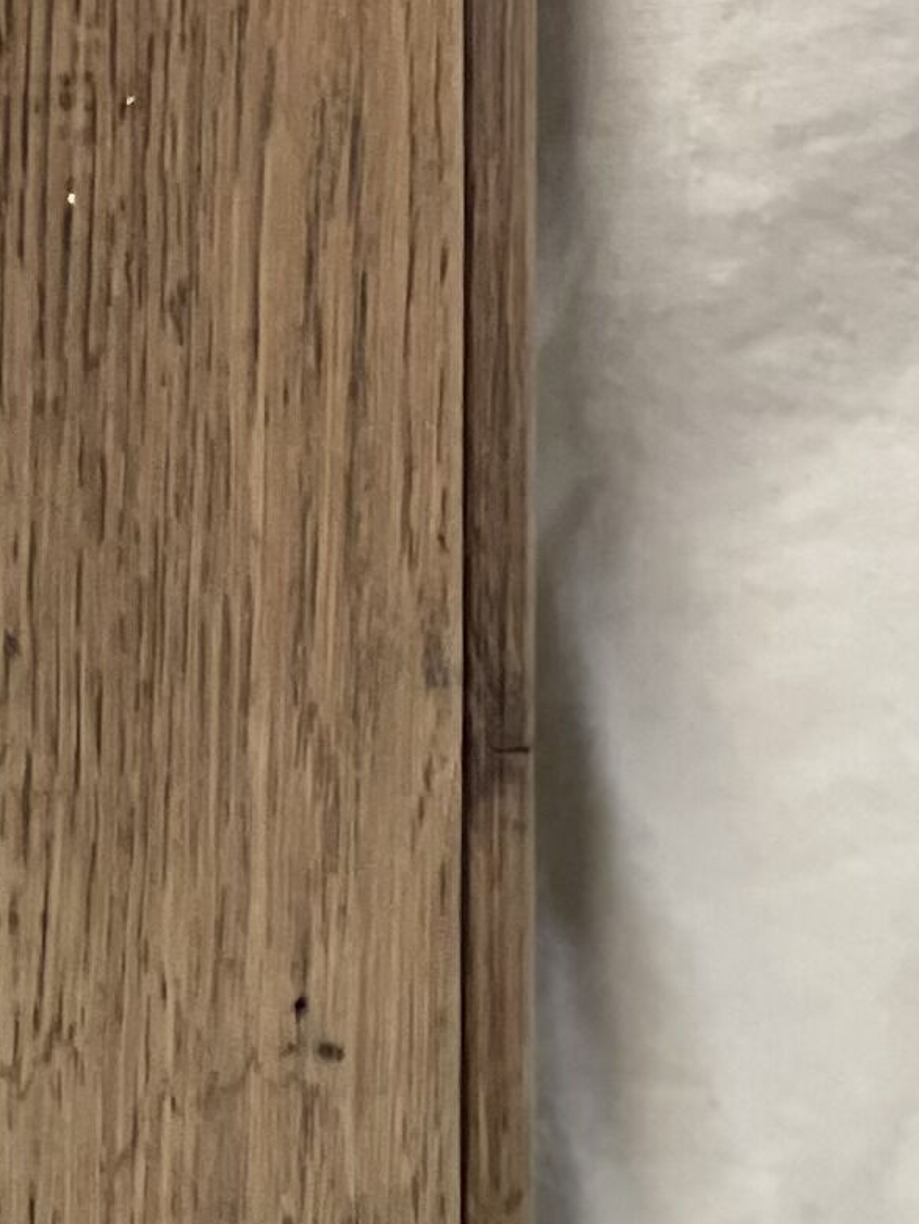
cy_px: 2850
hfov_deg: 5.5
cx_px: -261
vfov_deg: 7.0
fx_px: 9481
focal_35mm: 268
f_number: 2
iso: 200
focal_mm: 6
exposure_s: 1/33
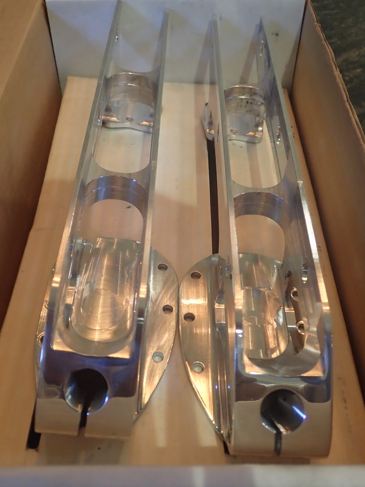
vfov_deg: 47.9
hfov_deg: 36.8
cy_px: 244
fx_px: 549
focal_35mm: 39
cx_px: 181
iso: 400
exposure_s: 1/40
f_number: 2.7
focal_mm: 6.86
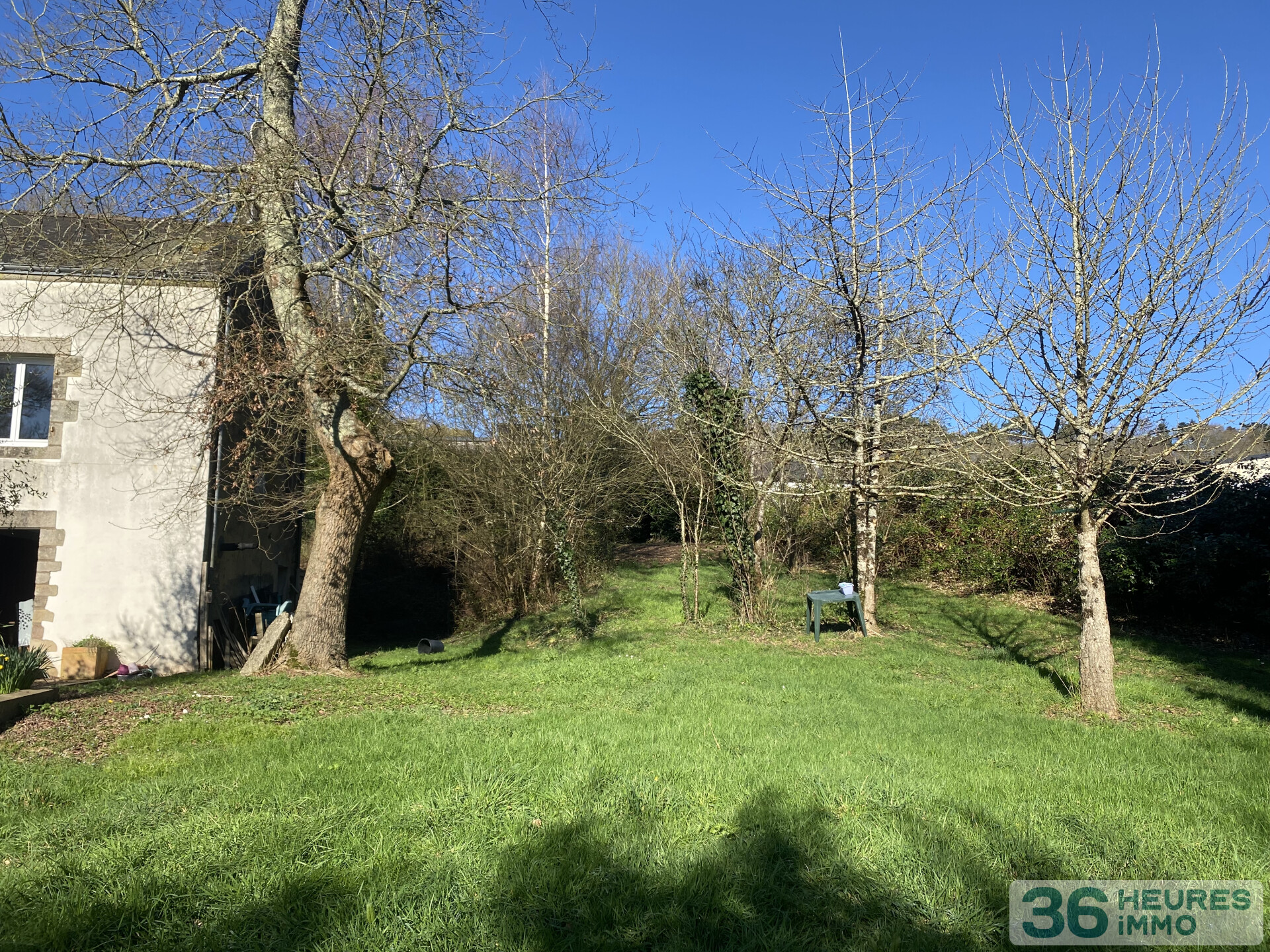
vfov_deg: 53.1
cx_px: 635
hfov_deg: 67.3
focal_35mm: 26
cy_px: 476
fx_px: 954
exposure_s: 1/1779
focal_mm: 4.25
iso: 32
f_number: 1.8
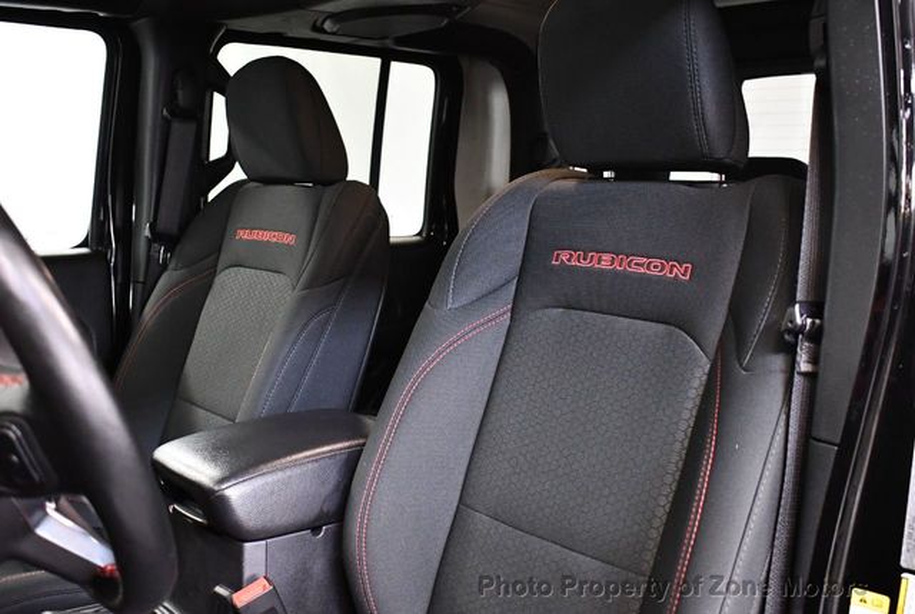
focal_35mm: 40
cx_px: 458
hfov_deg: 48.4
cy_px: 307
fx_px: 1018
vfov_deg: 33.5
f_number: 3.5
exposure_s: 1/80
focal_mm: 20
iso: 3200
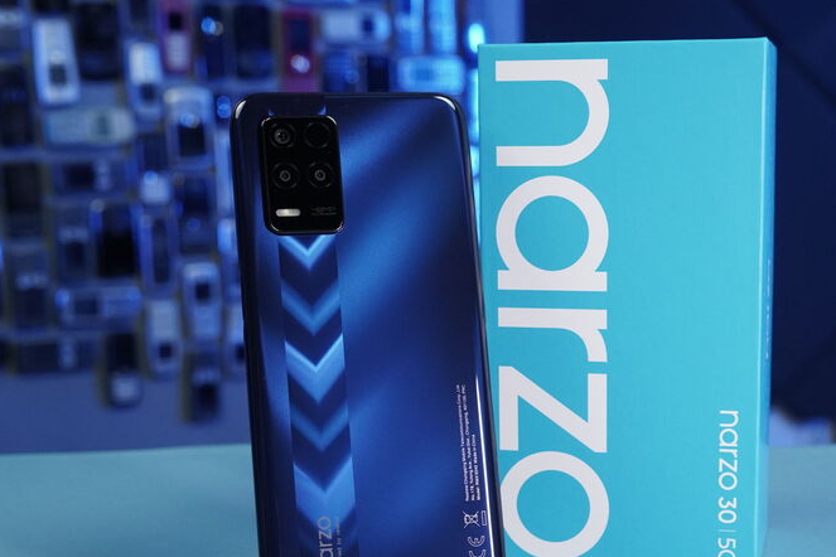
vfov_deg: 26.9
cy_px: 342
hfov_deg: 39.5
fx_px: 1161
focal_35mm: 50
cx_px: 489
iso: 3200
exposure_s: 1/160
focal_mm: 40
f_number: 7.1
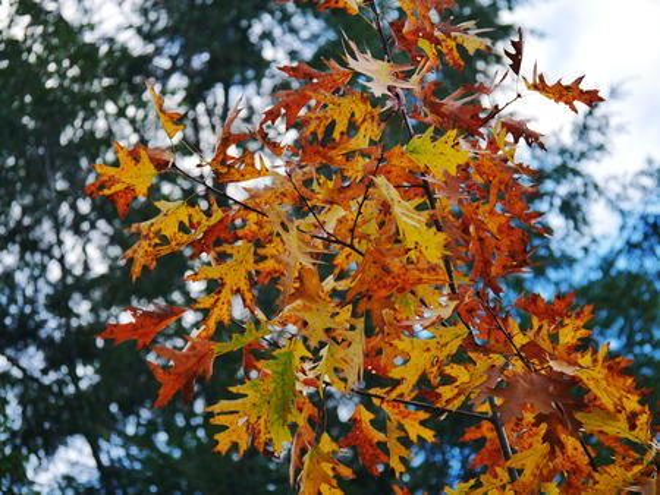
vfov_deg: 7.4
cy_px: 248
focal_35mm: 200
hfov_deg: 9.9
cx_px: 330
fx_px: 3815
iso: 250
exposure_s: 1/250
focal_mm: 100
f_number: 4
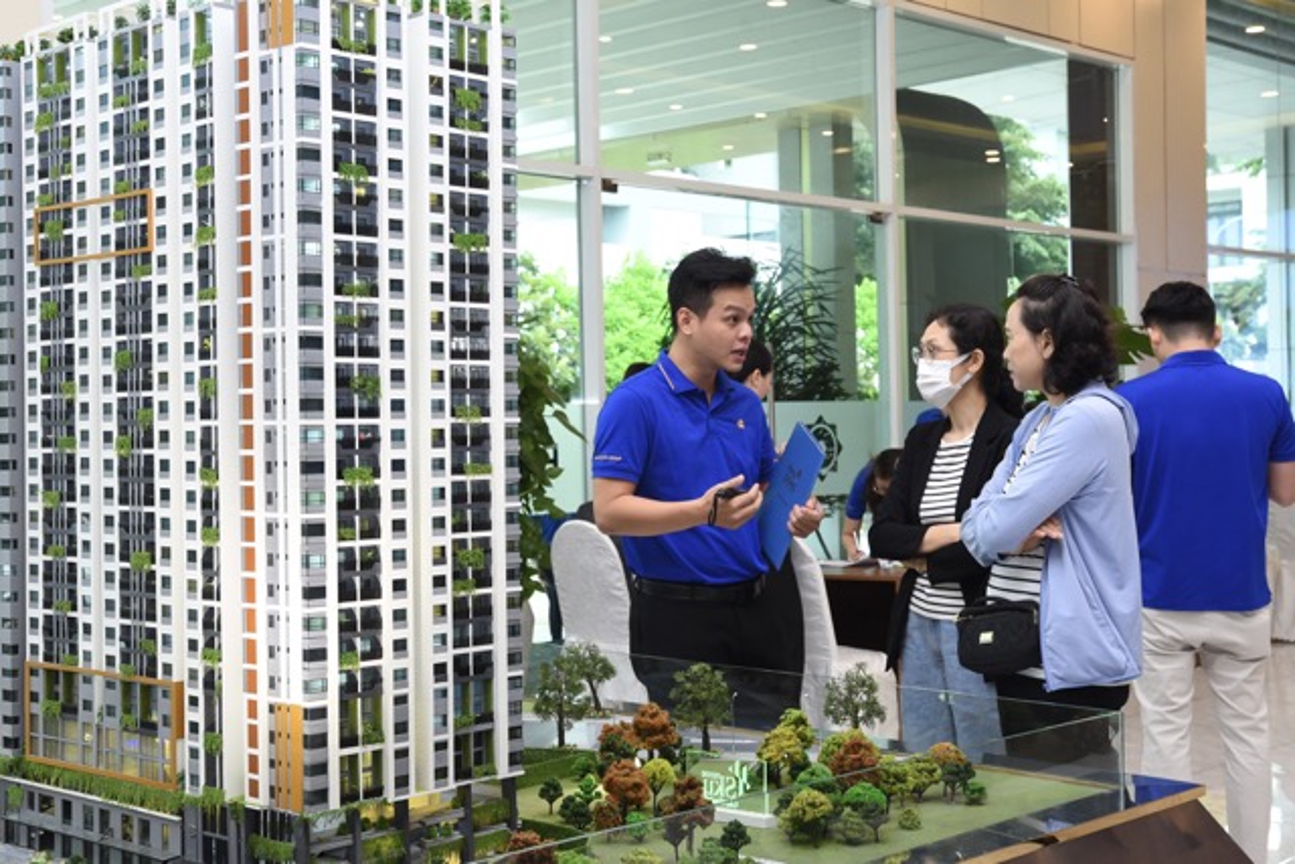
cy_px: 432
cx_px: 648
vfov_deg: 29.3
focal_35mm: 46
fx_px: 1655
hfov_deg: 42.7
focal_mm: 46
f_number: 7.1
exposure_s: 1/125
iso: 2000
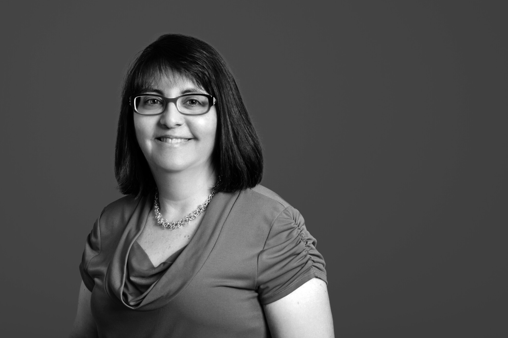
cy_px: 169
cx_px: 255
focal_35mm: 71
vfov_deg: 19.2
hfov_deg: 28.5
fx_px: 1002
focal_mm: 70
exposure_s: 1/160
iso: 200
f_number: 11
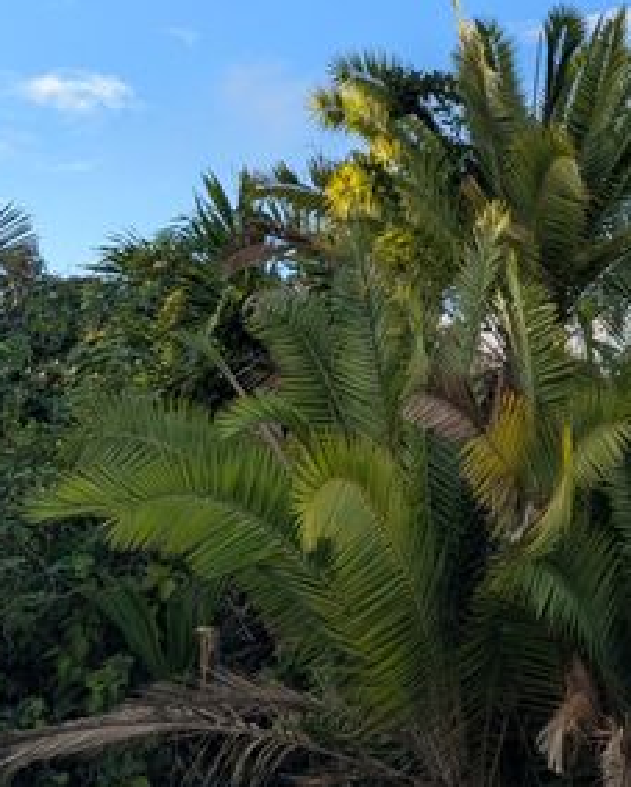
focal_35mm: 62
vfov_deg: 29.4
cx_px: 531
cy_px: 102
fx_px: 1445
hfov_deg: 24.1
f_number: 1.73
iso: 57
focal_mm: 4.38
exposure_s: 1/1462
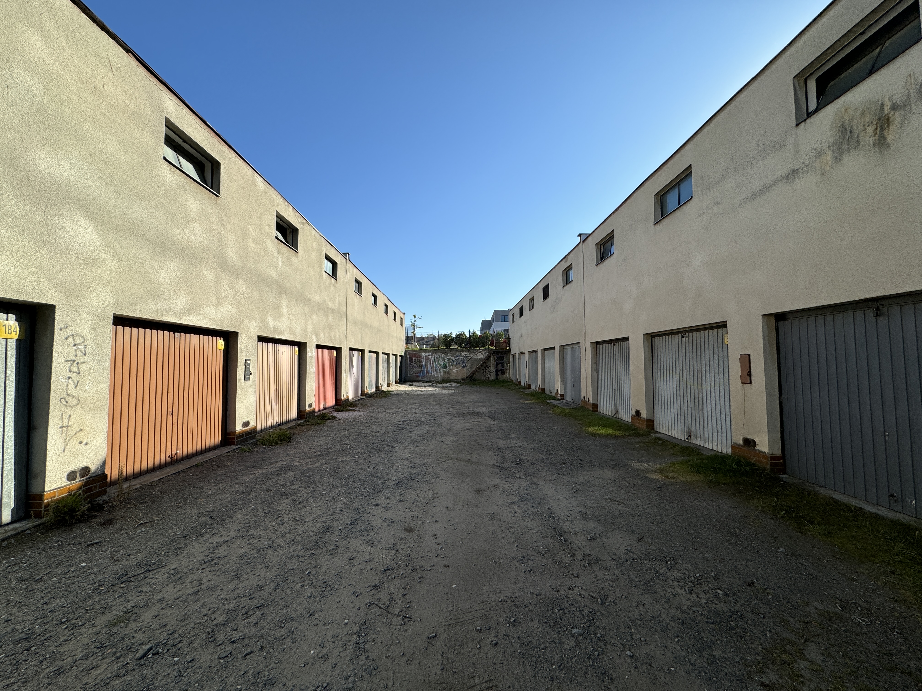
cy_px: 346
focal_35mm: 14
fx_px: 373
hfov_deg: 102.1
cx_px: 461
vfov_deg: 85.7
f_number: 2.2
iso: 50
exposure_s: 1/1880
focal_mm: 2.22
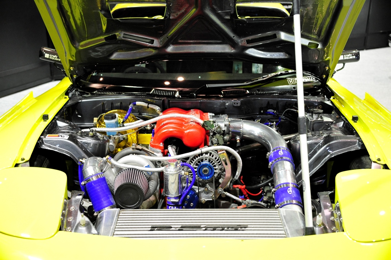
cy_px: 130
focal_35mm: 48
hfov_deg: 41.1
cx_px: 196
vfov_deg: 28.0
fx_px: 521
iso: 3200
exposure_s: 1/125
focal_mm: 48
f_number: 4.2
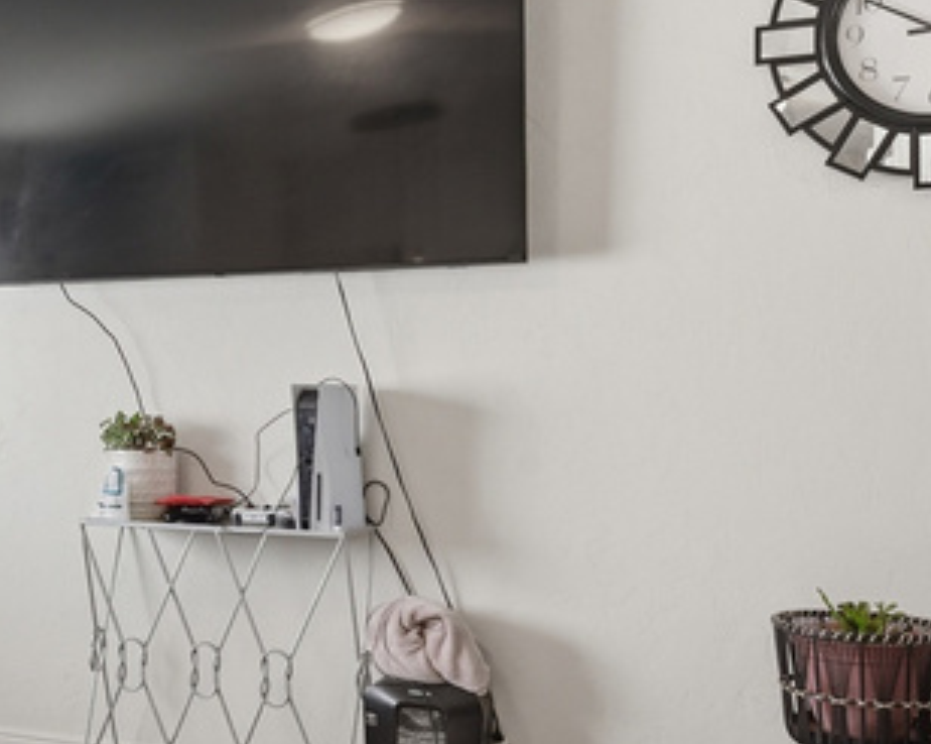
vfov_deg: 30.2
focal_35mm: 50
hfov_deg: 34.2
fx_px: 1377
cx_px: 12
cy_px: 411
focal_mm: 16
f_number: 10
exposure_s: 1/40
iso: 100
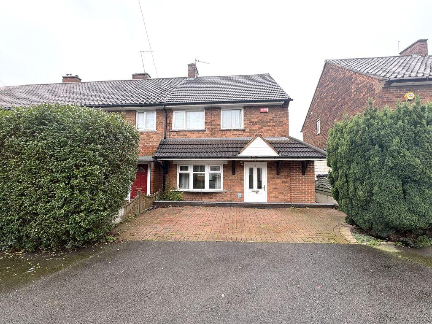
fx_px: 175
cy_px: 162
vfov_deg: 85.7
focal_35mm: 14
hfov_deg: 102.1
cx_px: 216
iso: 64
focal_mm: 2.22
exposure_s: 1/153
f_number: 2.2
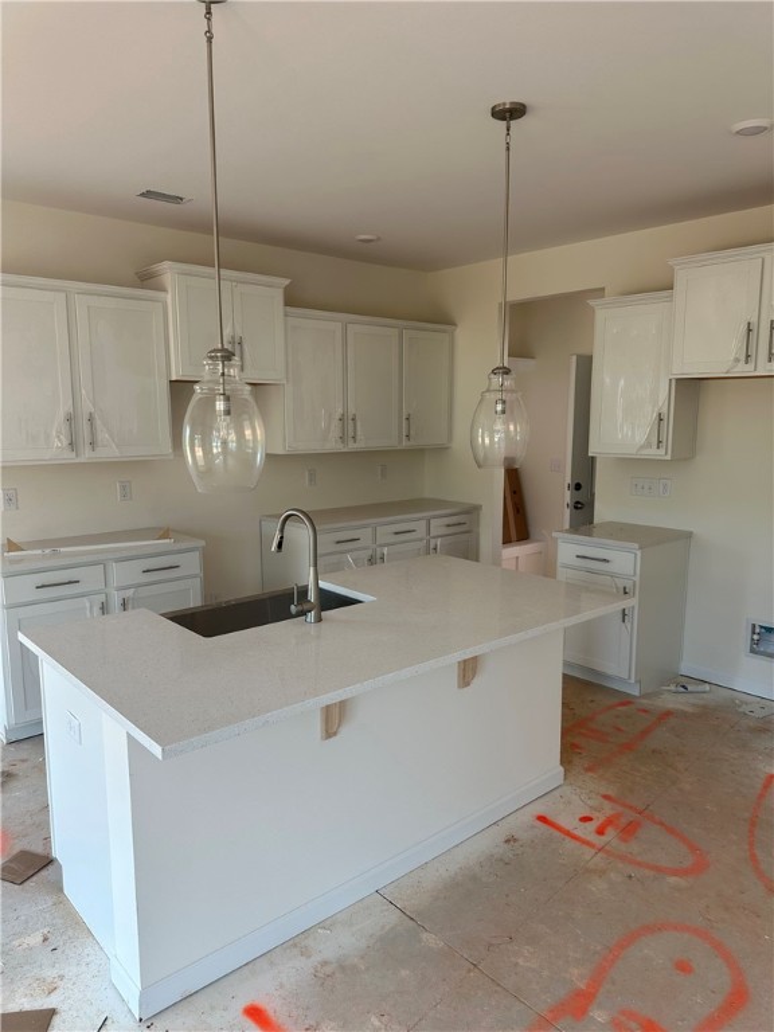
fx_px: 716
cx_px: 387
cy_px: 516
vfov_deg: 71.6
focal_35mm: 24
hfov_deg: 56.8
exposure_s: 1/163
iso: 64
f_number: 1.78
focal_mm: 6.86
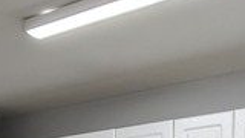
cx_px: 113
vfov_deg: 13.3
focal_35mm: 71
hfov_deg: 29.7
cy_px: 316
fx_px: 461
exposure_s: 1/60
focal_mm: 2.2
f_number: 2.2
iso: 100
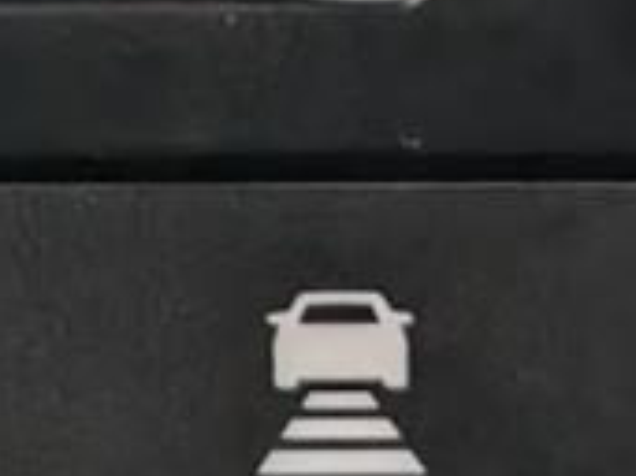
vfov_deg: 5.0
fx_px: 5380
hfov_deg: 6.7
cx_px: -138
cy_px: -178
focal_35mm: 293
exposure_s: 1/909
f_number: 1.68
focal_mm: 6.9
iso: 363
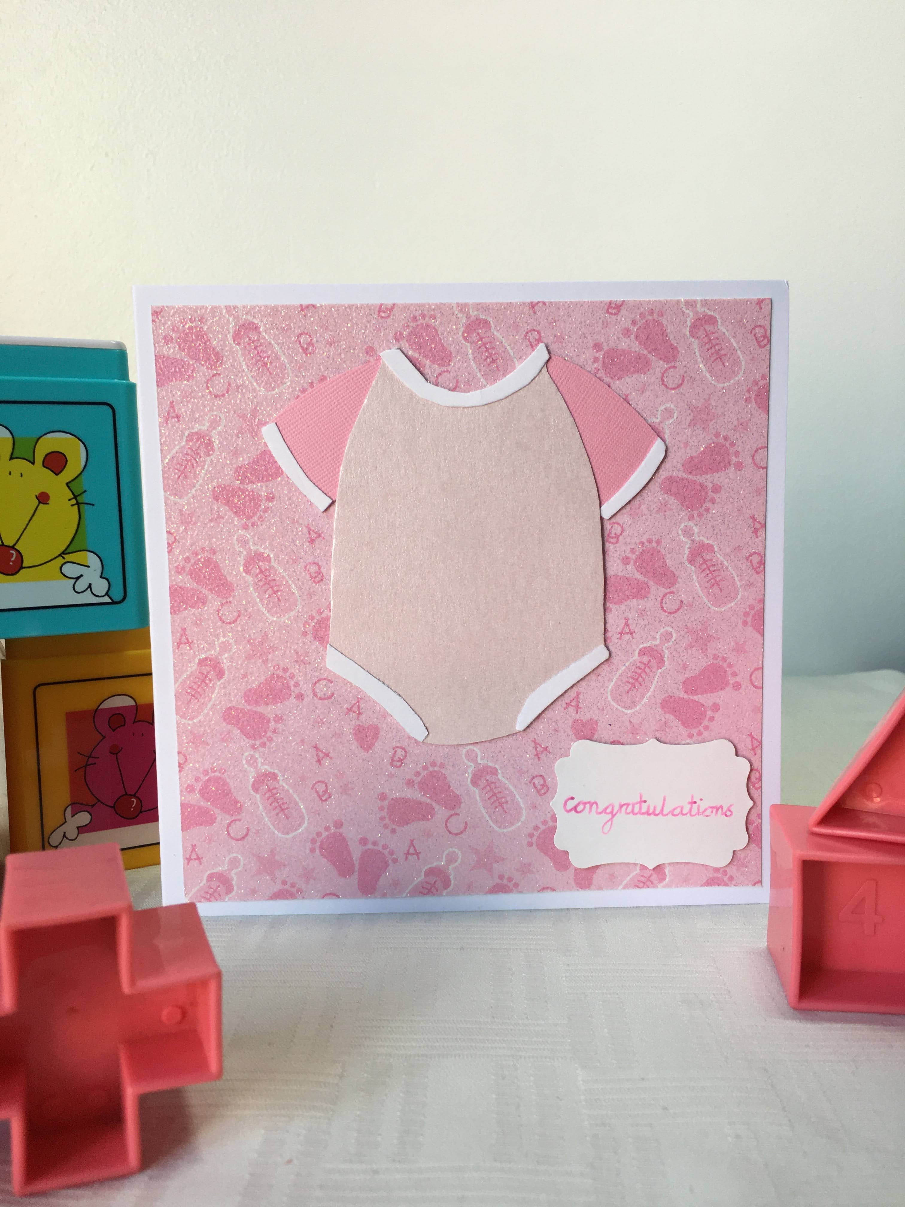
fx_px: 1011
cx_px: 452
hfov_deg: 48.2
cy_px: 604
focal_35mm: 29
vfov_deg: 61.7
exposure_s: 1/100
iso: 40
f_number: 2.2
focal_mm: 4.15
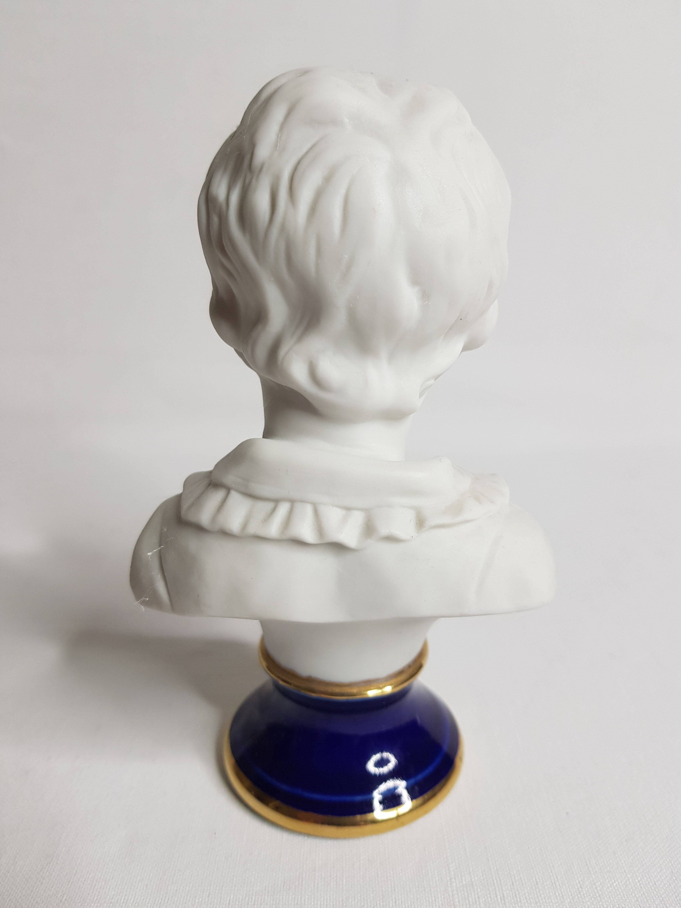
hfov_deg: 53.1
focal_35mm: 26
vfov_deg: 67.3
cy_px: 454
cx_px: 340
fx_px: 682
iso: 80
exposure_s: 1/100
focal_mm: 4.2
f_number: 1.7
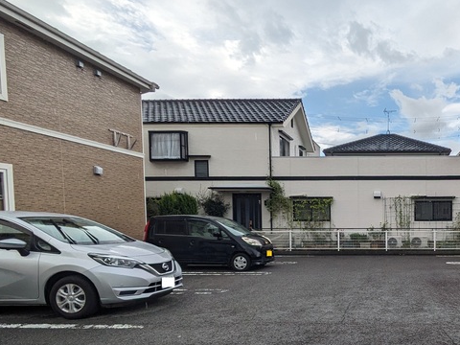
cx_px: 387
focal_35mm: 28
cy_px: 237
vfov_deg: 48.7
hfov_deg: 57.2
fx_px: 372
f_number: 2.2
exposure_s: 1/617
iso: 48
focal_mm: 1.83
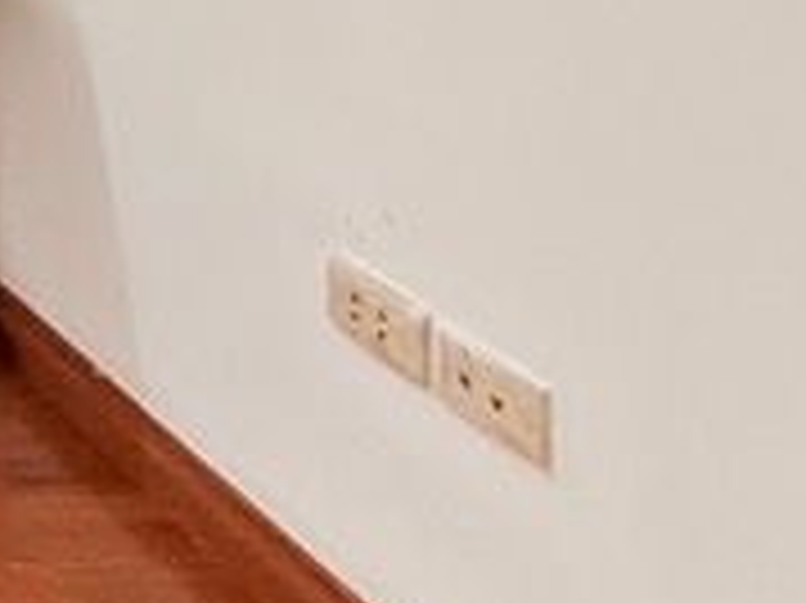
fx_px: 1861
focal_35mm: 80
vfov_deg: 14.4
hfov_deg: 15.5
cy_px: -698
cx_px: -1054
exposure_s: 1/99
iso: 125
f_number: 2.2
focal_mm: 2.22
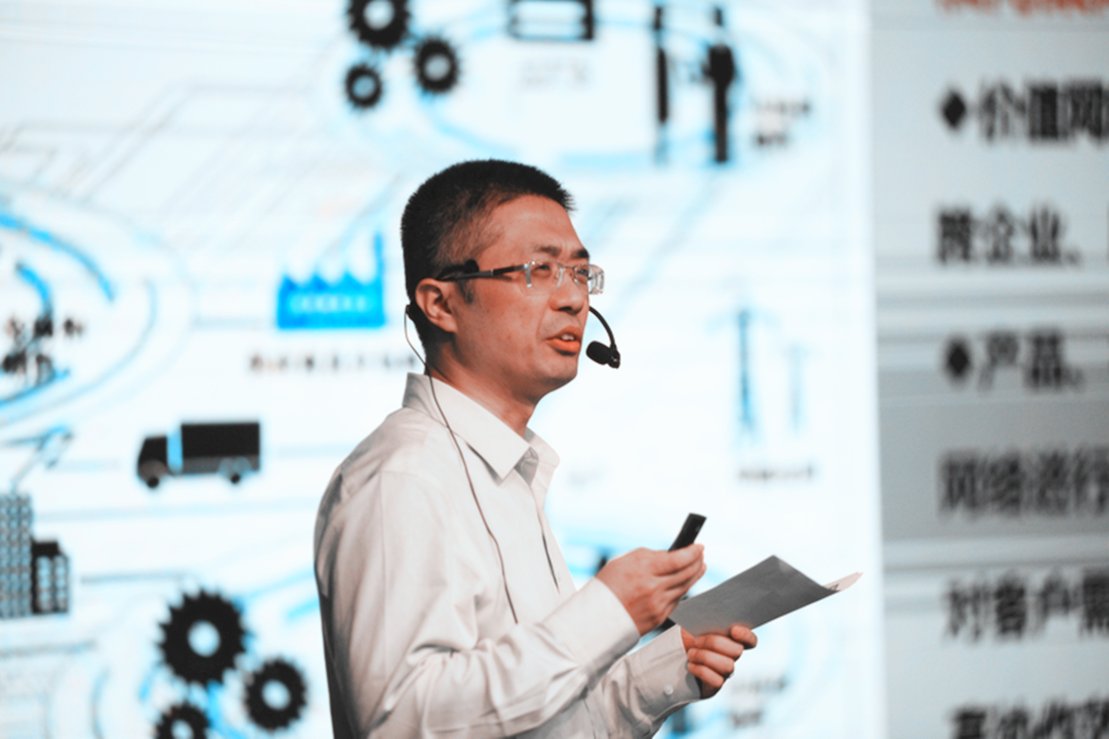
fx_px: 5697
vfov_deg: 7.4
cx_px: 554
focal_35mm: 185
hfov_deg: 11.1
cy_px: 370
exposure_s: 1/320
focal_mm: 185
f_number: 2.8
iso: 800
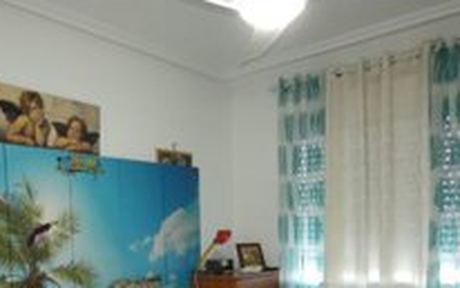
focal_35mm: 37
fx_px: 464
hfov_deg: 51.3
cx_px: 138
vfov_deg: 32.5
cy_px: 268
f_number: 2.8
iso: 800
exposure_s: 1/60
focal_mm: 3.6
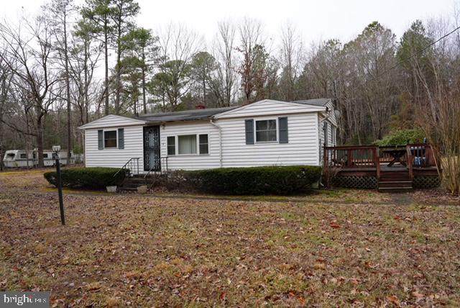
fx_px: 307
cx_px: 230
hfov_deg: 73.7
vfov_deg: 53.2
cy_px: 154
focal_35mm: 24
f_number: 7.1
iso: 100
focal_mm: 24
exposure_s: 1/100
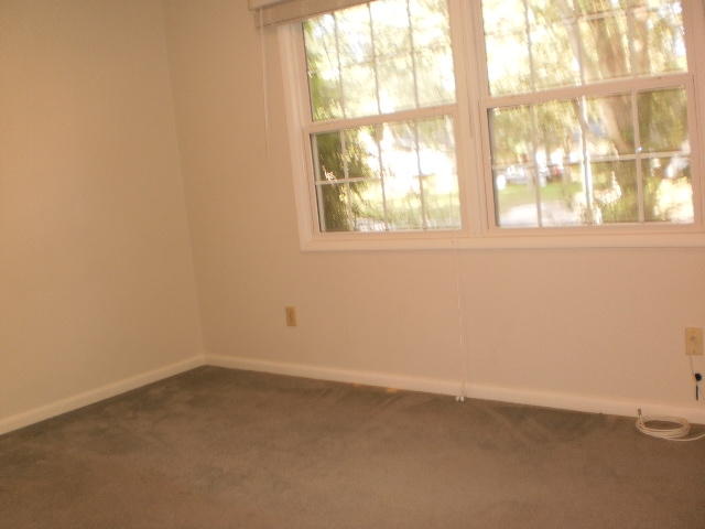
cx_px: 352
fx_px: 733
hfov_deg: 51.4
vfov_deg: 39.7
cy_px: 264
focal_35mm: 36
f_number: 3.1
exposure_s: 1/30
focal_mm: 6.3
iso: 125
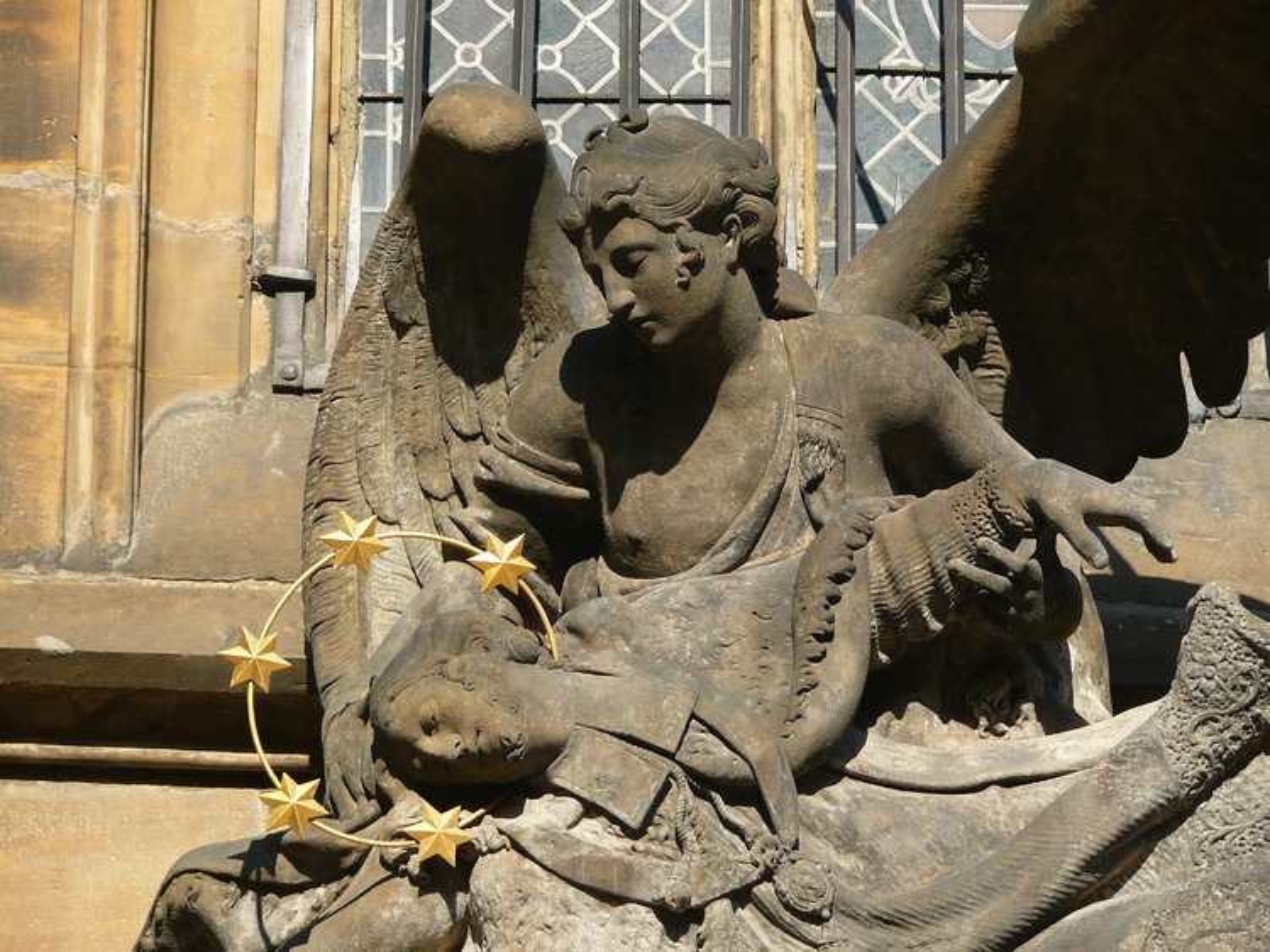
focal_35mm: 194
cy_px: 476
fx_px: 7115
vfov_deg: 7.7
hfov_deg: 10.2
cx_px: 635
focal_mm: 40.9
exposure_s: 1/250
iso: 100
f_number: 4
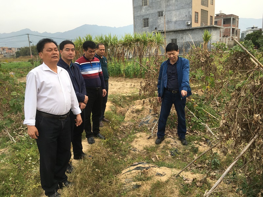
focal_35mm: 29
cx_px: 132
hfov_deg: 61.7
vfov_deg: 48.2
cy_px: 98
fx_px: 220
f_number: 2.2
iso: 25
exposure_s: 1/538
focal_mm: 4.15
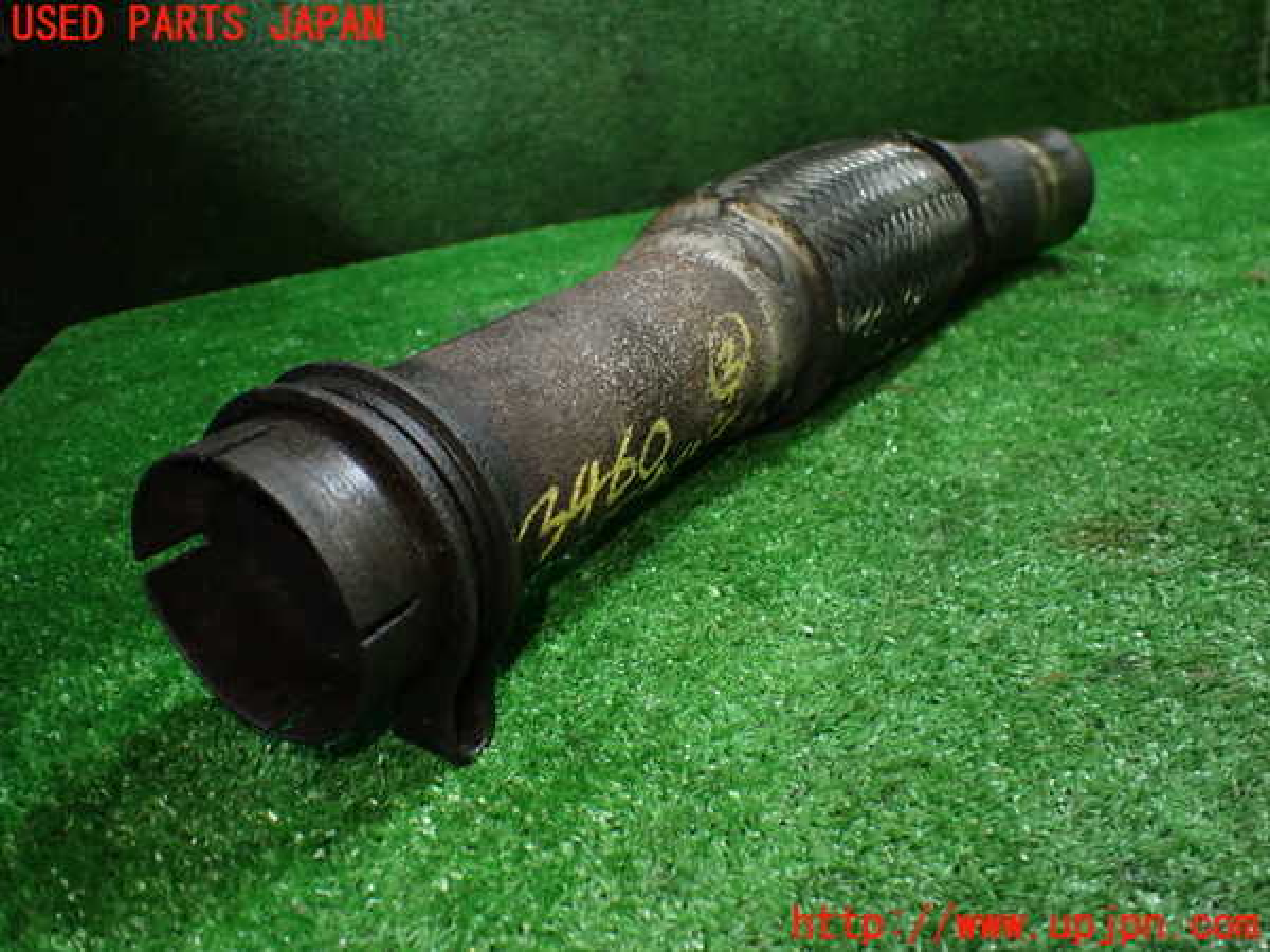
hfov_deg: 60.0
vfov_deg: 46.8
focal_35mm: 30
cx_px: 635
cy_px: 476
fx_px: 1101
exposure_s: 1/100
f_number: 2.3
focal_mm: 5.4
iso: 800
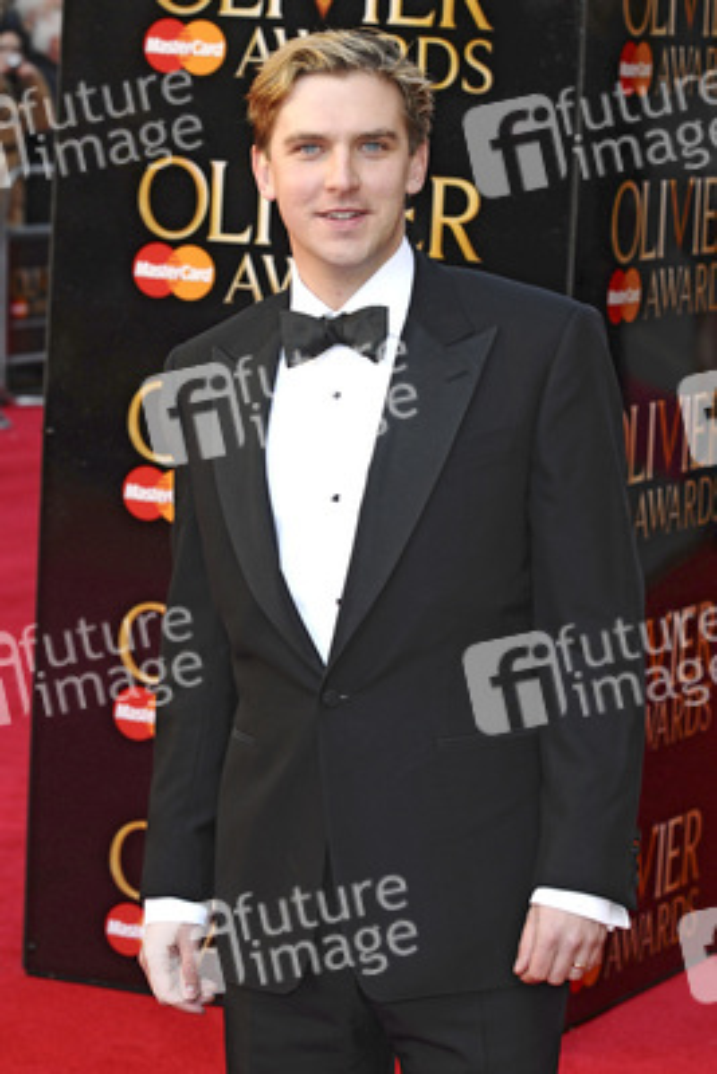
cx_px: 358
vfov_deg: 17.1
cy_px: 537
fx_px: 3582
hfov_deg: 11.4
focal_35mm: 120
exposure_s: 1/250
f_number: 5.6
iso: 320
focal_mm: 80
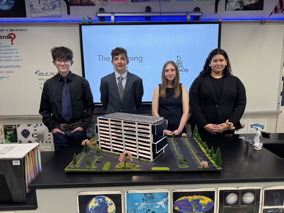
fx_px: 197
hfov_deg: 71.6
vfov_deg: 56.8
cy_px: 106
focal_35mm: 24
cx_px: 142
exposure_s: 1/120
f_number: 1.78
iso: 160
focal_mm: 6.76
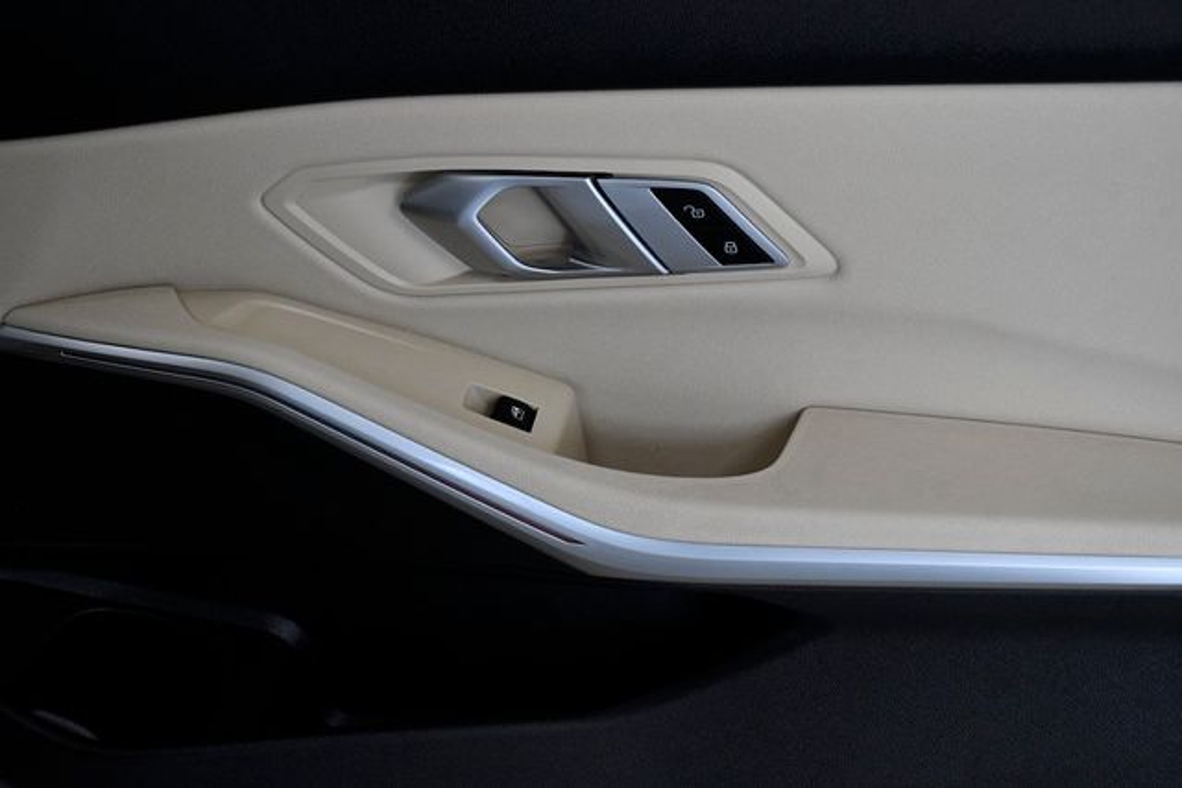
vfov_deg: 16.3
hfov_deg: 24.2
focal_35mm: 84
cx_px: 591
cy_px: 394
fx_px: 2758
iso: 2500
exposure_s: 1/800
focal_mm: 56
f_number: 7.1
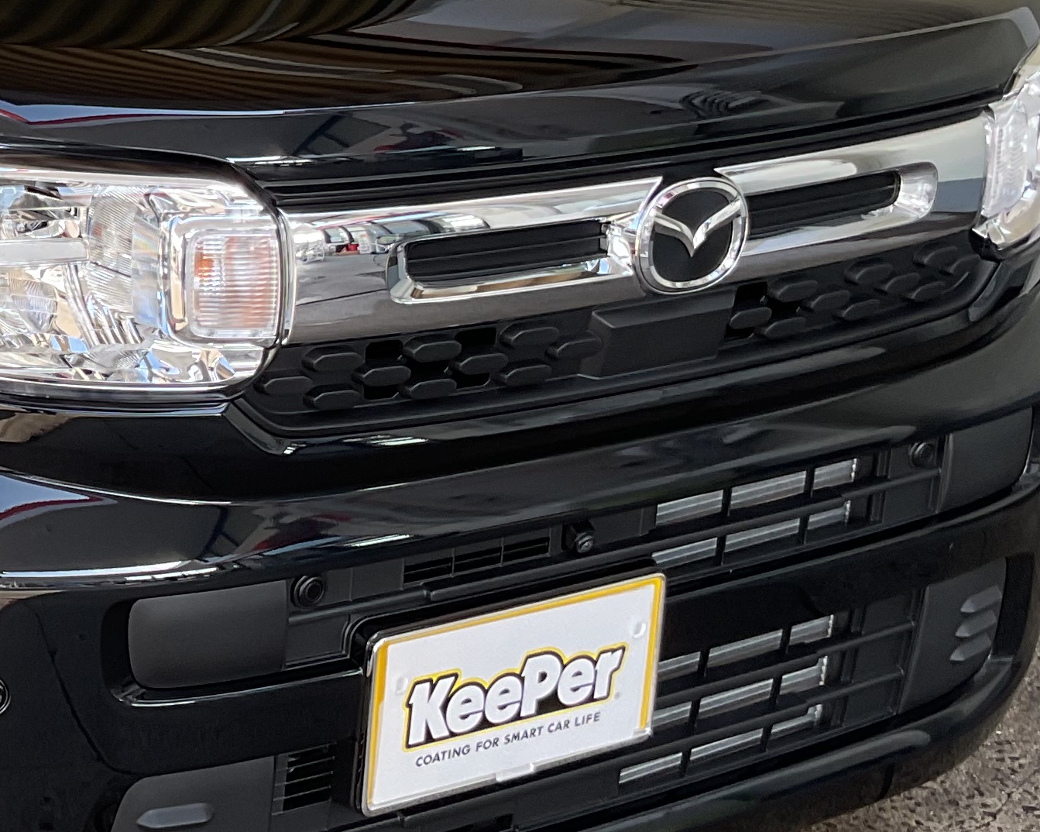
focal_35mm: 85
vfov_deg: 17.8
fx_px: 2616
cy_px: 75
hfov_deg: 21.5
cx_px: -68
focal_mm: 3
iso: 20
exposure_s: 1/120
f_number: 1.8
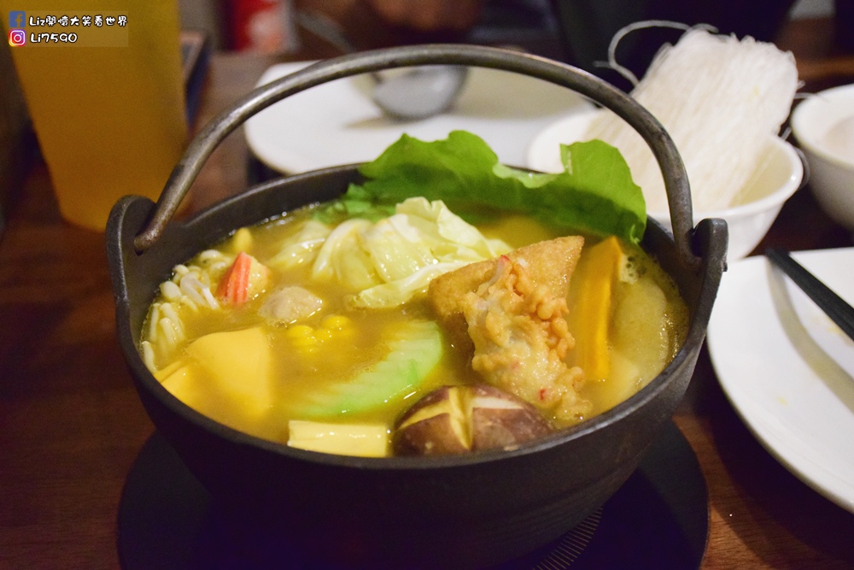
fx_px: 1210
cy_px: 285
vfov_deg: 26.5
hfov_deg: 38.9
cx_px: 427
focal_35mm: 51
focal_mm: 34
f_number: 4.2
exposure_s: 1/100
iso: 10000
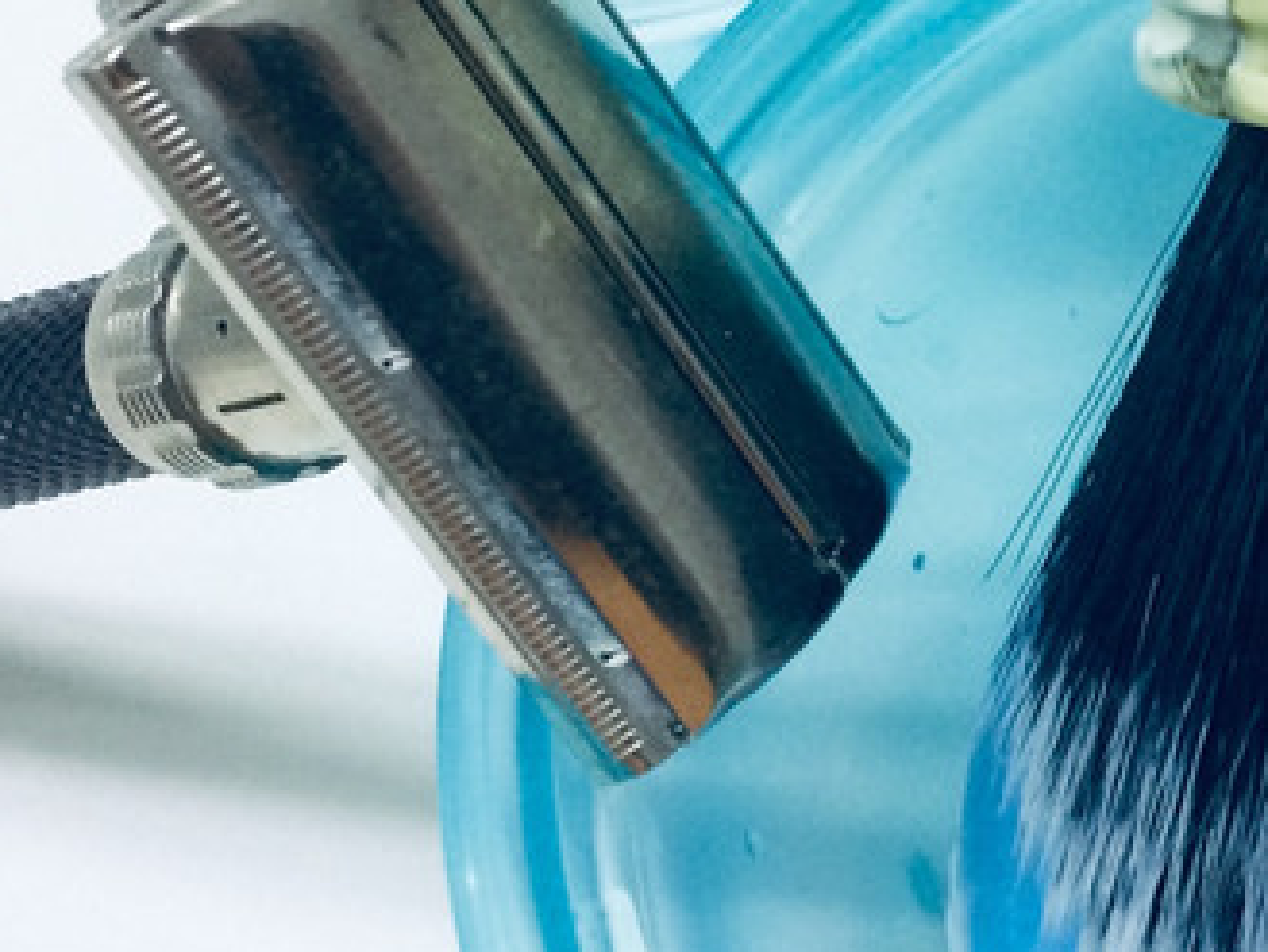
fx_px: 3445
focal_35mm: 94
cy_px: 235
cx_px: 1420
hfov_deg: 19.9
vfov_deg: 15.7
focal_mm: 4.15
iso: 160
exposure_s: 1/33
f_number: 2.2
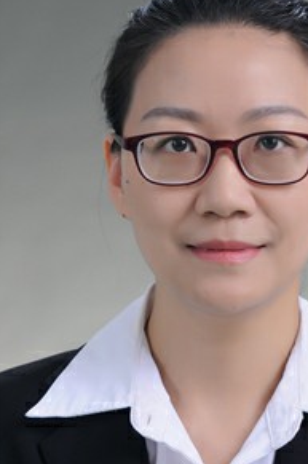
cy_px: 238
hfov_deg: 6.9
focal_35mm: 198
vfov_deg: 10.4
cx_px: 227
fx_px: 2547
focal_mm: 85
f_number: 5.6
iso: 160
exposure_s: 1/125
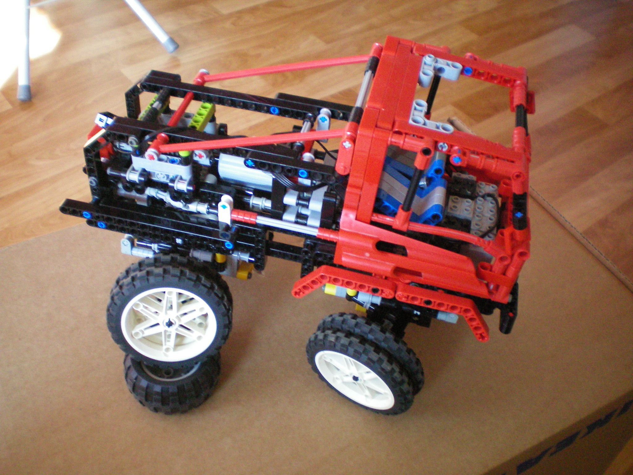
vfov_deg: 37.7
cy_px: 238
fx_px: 695
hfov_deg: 49.0
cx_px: 316
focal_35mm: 38
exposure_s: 1/60
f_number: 3.1
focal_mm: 6.3
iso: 250
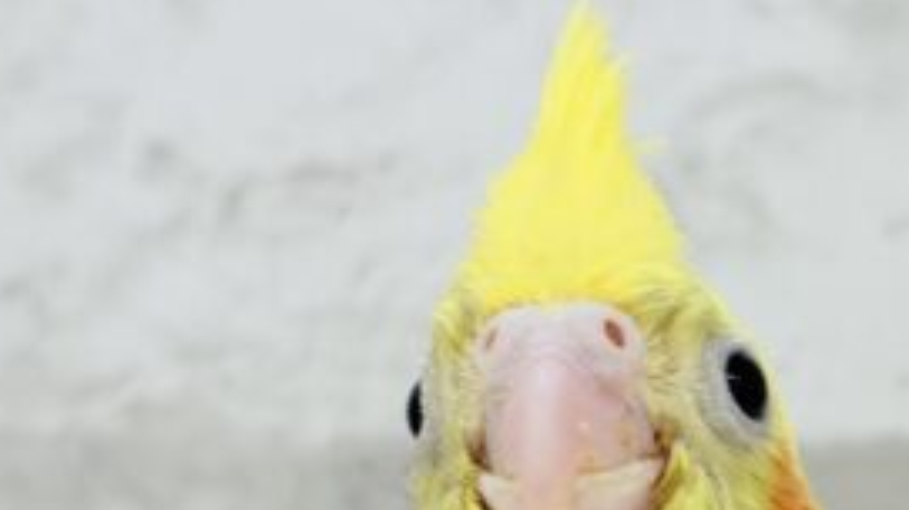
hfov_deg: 15.9
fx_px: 3228
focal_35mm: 134
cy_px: 638
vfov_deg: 8.9
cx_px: 755
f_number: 1.6
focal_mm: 5.96
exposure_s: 1/100
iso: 80
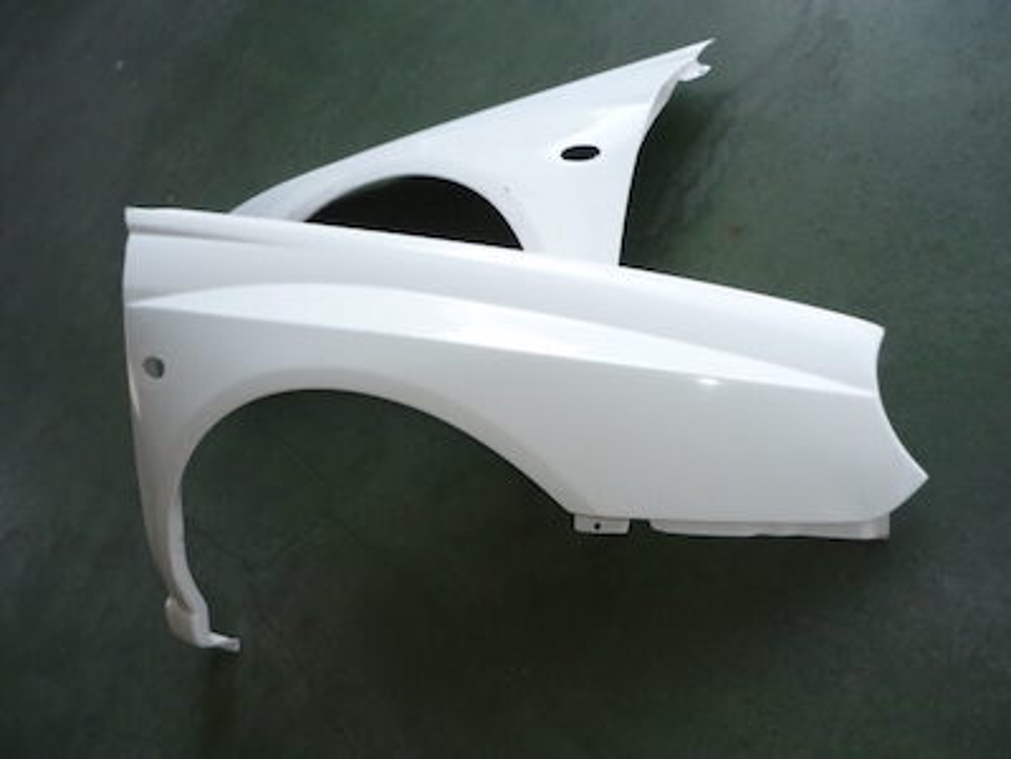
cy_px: 380
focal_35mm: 33
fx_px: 964
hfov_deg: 55.4
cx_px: 506
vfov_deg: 42.9
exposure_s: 1/250
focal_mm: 5.5
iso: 100
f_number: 2.8
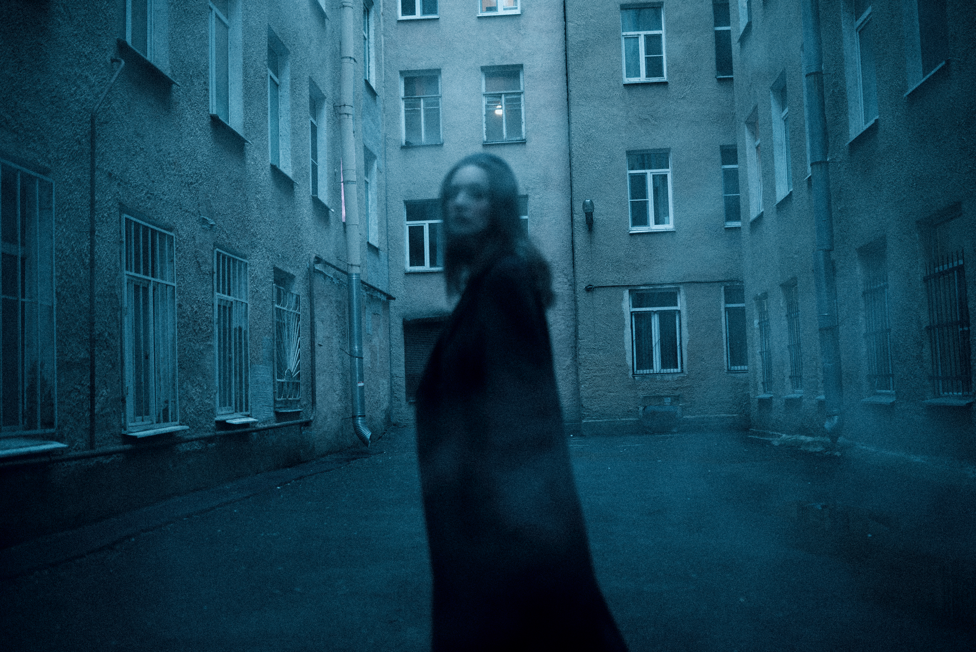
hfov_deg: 54.4
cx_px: 488
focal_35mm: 35
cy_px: 326
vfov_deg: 37.9
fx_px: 949
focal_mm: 35
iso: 800
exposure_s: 1/100
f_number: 1.8
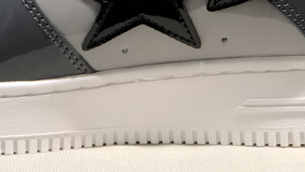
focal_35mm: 196
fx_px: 1585
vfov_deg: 6.1
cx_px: 94
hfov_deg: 11.0
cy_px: -95
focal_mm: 6.6
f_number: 2.8
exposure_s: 1/30
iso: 80
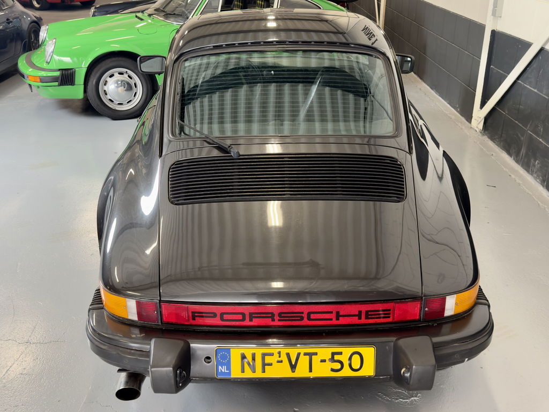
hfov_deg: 52.6
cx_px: 274
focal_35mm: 35
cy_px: 206
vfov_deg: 40.7
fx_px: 555
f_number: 1.78
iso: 200
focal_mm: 6.76
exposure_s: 1/50
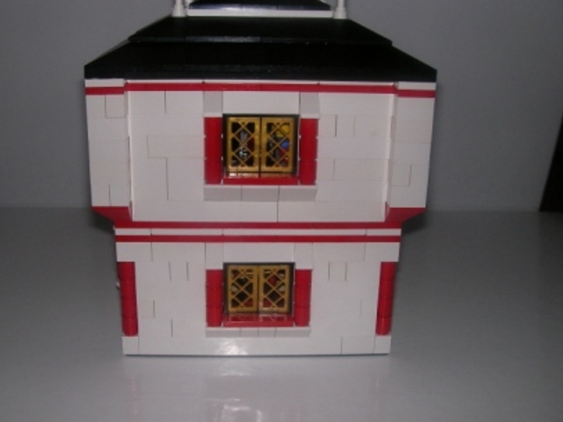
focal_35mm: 42
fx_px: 683
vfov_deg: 34.3
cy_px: 211
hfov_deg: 44.8
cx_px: 261
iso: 100
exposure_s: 1/30
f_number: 6.6
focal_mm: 6.3
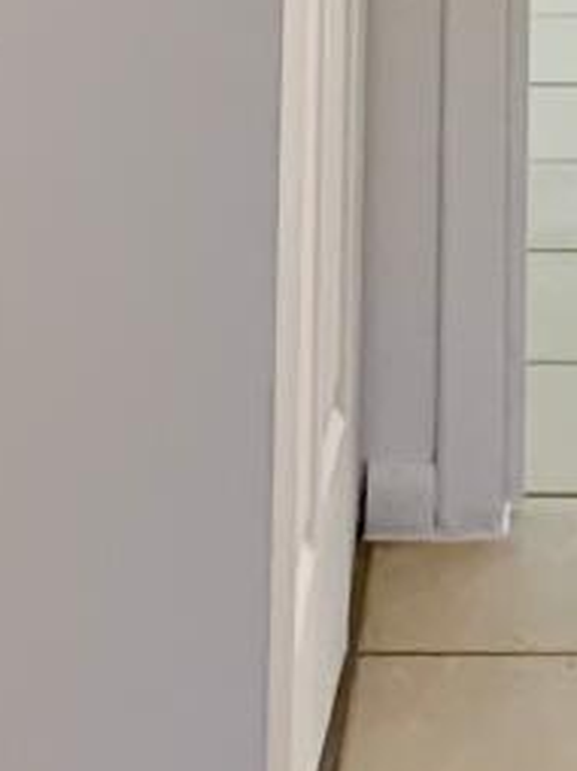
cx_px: 604
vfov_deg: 7.8
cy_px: -1836
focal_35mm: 205
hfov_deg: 7.2
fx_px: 4564
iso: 80
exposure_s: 1/120
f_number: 1.8
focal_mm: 4.25
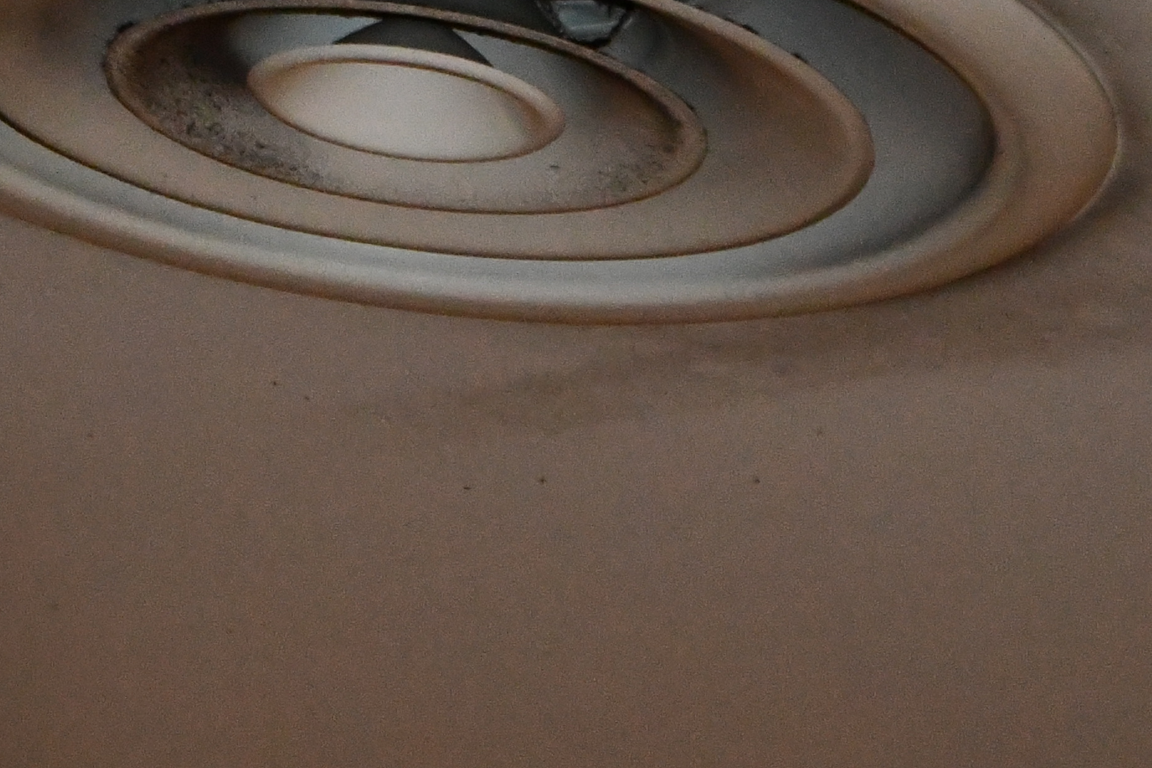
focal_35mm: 246
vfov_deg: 5.6
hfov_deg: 8.4
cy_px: 130
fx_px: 7871
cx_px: 470
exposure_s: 1/60
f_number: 5.6
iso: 6400
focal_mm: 55
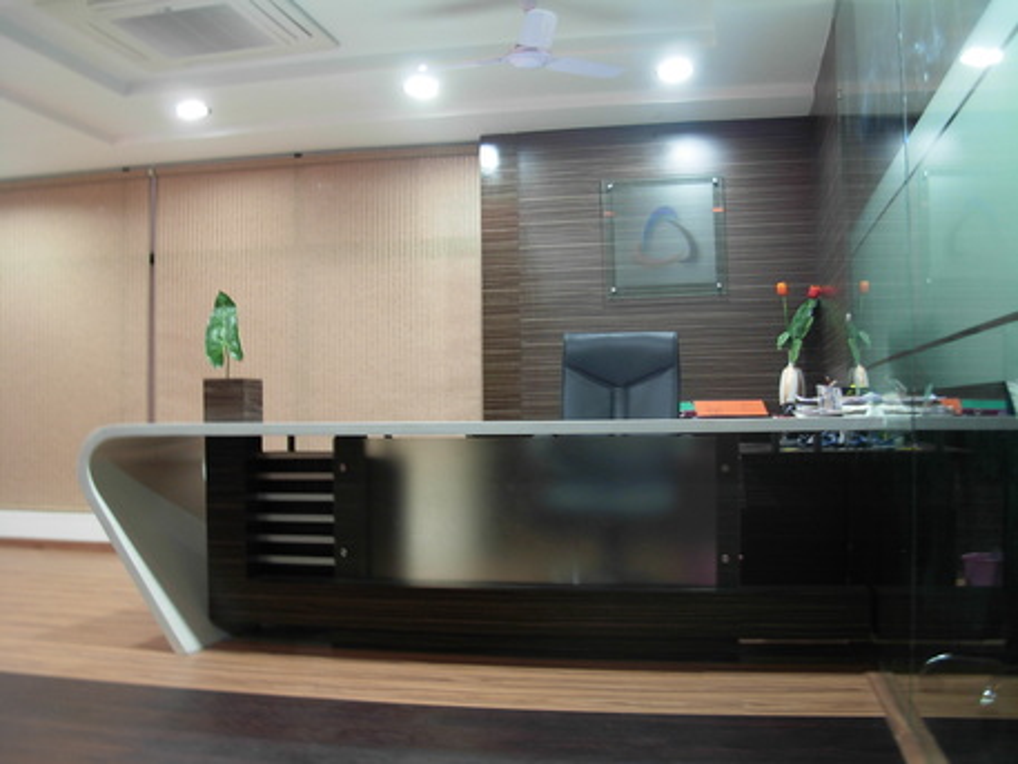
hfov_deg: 49.0
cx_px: 509
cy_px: 382
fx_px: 1118
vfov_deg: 37.7
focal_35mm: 38
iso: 79
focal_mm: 6.3
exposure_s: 1/4.2
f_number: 2.9
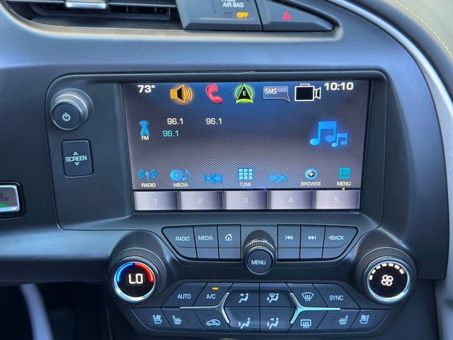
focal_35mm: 48
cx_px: 226
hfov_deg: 39.7
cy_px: 170
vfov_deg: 30.3
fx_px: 628
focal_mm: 6.86
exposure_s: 1/60
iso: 125
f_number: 1.78
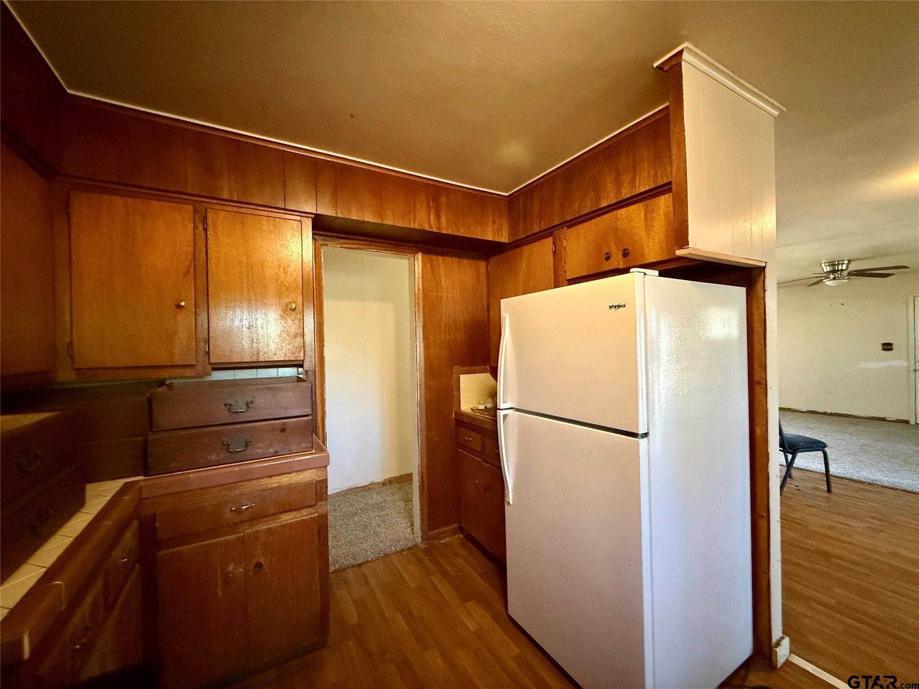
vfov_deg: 85.7
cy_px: 344
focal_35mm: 14
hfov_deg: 102.1
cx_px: 460
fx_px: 372
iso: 1000
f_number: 2.2
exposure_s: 1/60
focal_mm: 2.22
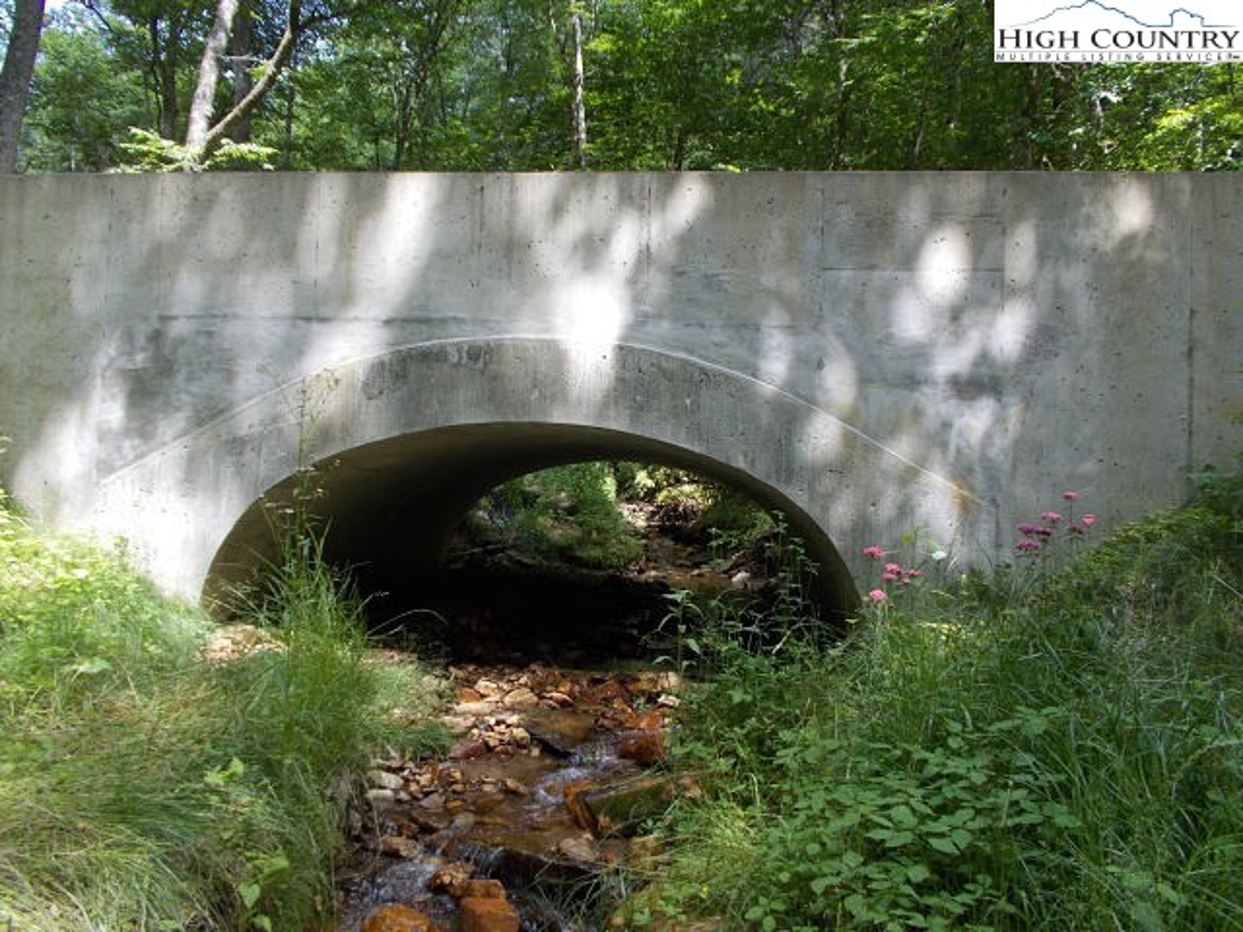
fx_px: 934
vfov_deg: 53.1
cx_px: 622
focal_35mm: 26
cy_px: 466
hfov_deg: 67.3
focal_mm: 4.6
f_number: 3.2
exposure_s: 1/100
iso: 80
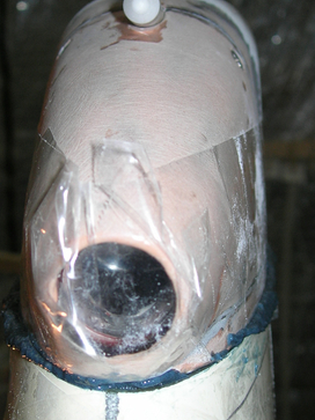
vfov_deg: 28.9
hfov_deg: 21.9
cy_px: 252
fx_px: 813
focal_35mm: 67
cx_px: 134
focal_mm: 7.8
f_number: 2.8
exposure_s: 1/60.1
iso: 64
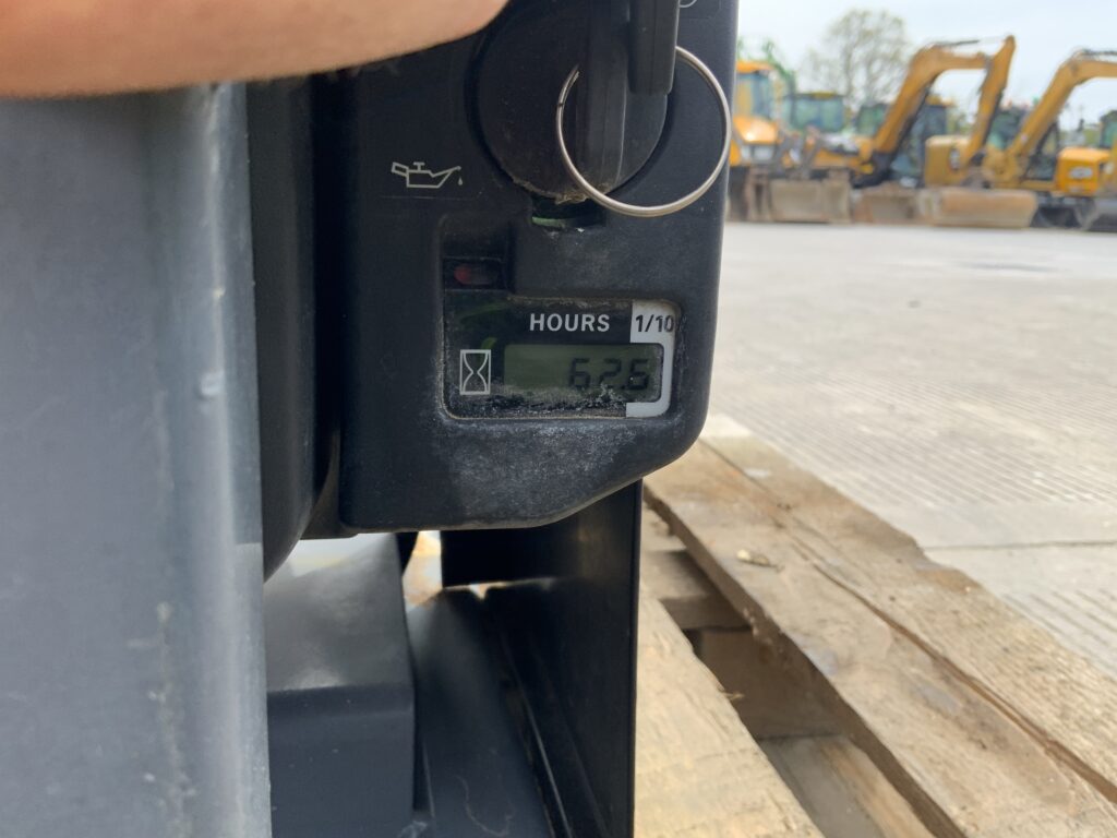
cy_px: 419
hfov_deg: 61.7
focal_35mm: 29
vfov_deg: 48.2
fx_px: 936
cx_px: 558
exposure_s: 1/394
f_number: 1.8
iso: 16
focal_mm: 3
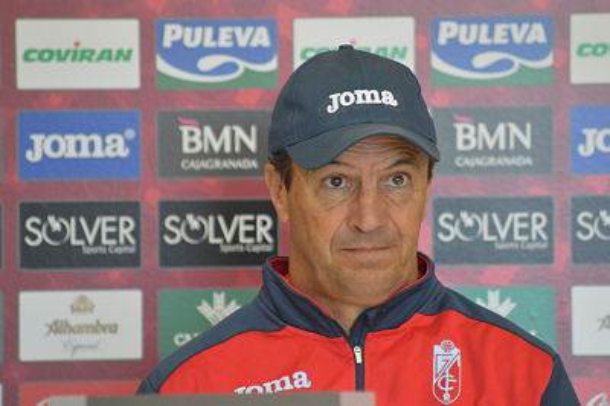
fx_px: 5587
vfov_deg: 4.2
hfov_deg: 6.2
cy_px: 203
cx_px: 305
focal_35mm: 330
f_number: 5
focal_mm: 220
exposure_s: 1/200
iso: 3200
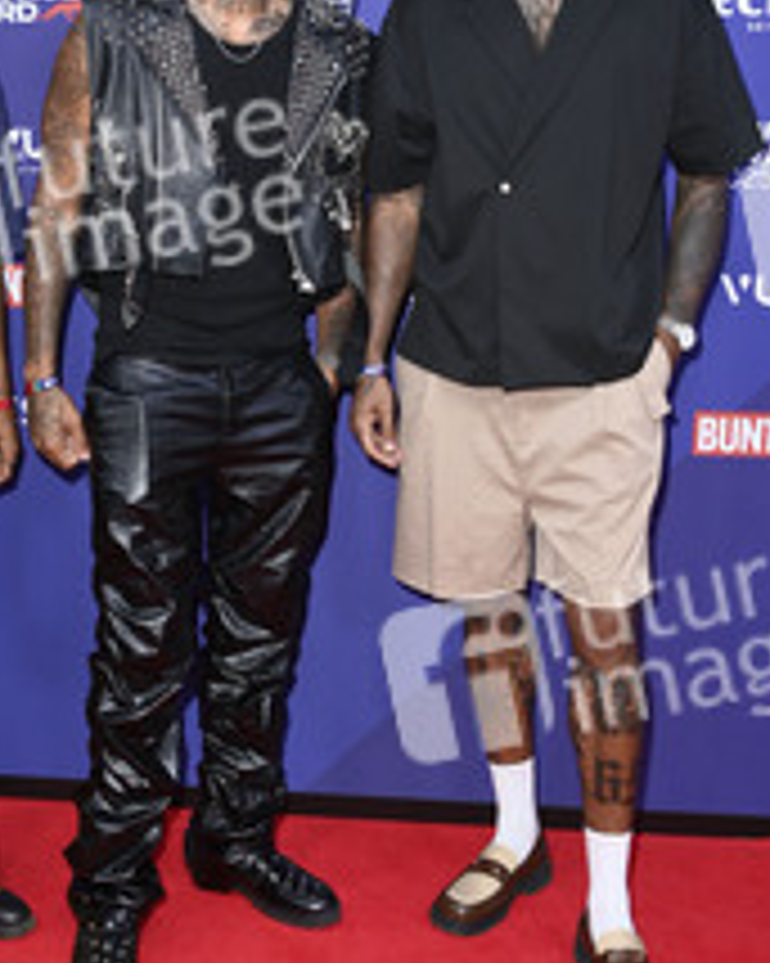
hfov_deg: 26.8
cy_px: 432
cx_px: 203
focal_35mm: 56
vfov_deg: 33.6
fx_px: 1596
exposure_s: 1/250
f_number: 5.6
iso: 800
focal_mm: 32
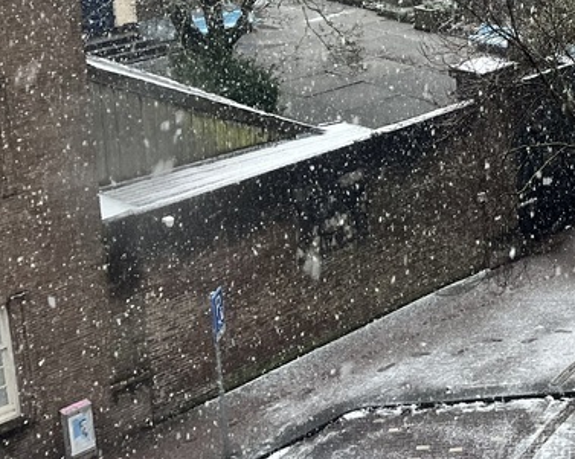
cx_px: 731
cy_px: -102
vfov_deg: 20.6
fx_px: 1173
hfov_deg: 24.4
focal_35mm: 69
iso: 100
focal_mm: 5.1
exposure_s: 1/121
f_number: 1.6
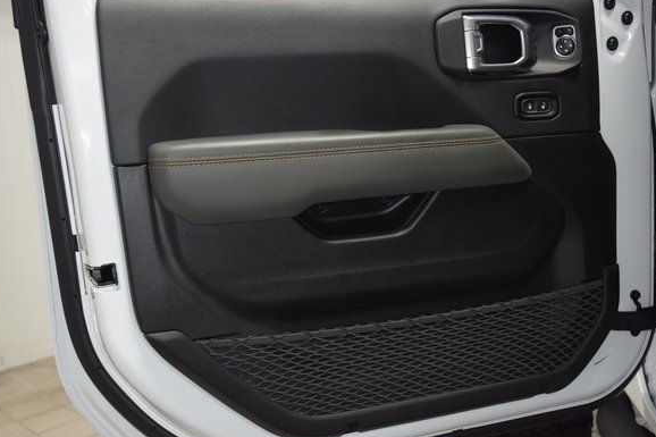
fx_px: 757
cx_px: 310
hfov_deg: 46.8
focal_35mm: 42
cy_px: 217
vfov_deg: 32.2
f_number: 3.8
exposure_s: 1/60
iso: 900
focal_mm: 25
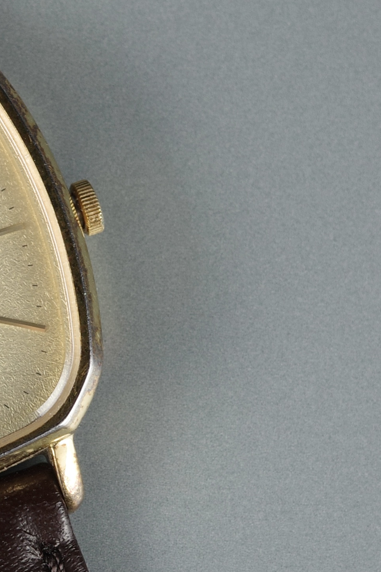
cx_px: -136
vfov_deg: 12.4
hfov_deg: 8.2
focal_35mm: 165
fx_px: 2619
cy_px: 326
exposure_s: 1/50
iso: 200
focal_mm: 26
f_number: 5
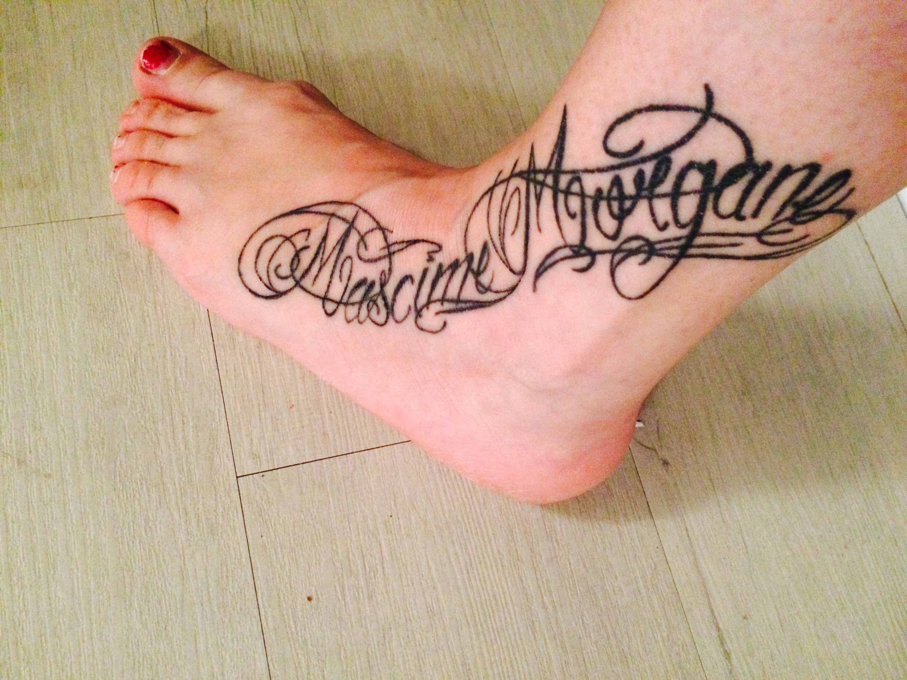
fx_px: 760
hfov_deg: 61.7
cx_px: 454
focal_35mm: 29
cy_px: 340
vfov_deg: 48.2
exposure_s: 1/15
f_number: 2.2
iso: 500
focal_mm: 4.15
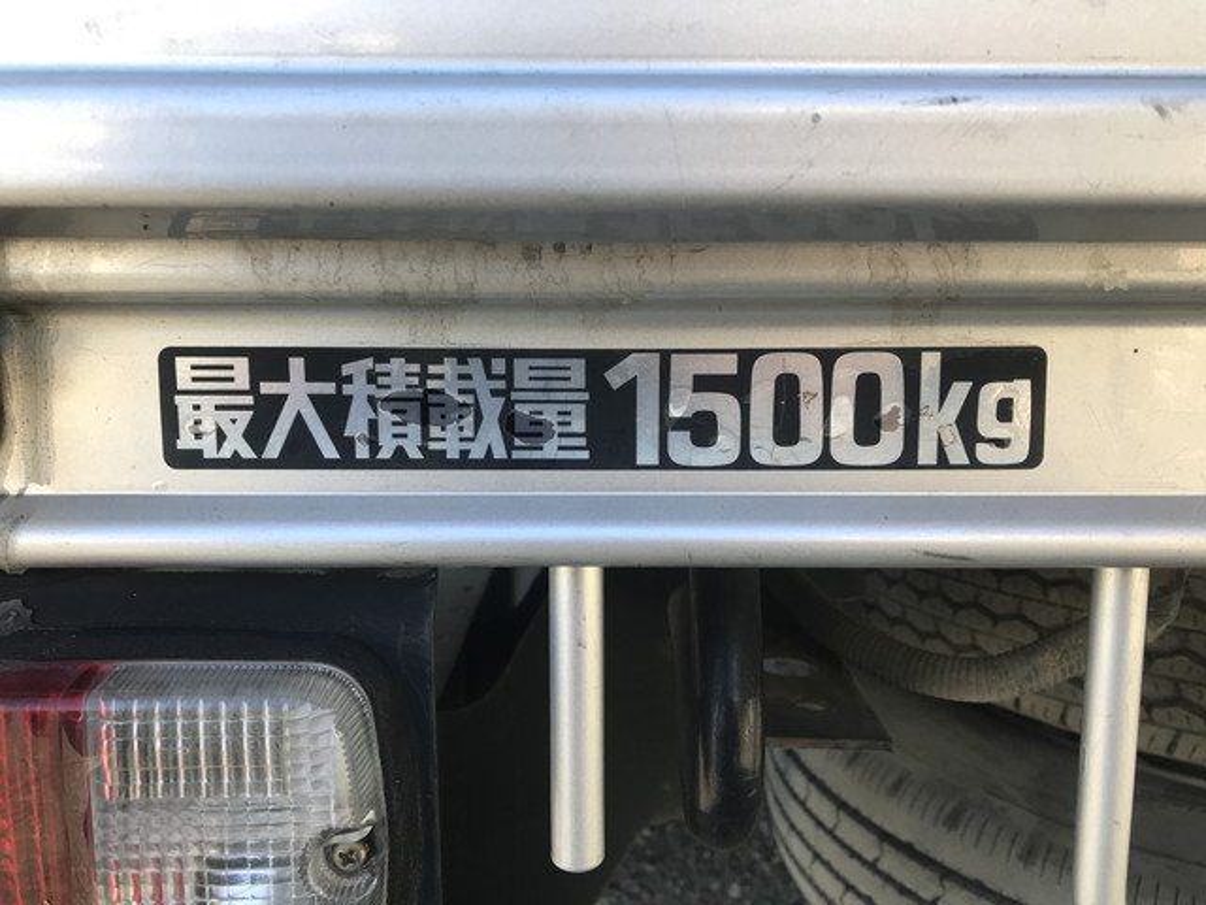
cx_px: 603
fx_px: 976
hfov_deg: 63.4
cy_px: 452
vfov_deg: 49.7
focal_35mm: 28
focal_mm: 3.99
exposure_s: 1/158
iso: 20
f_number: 1.8
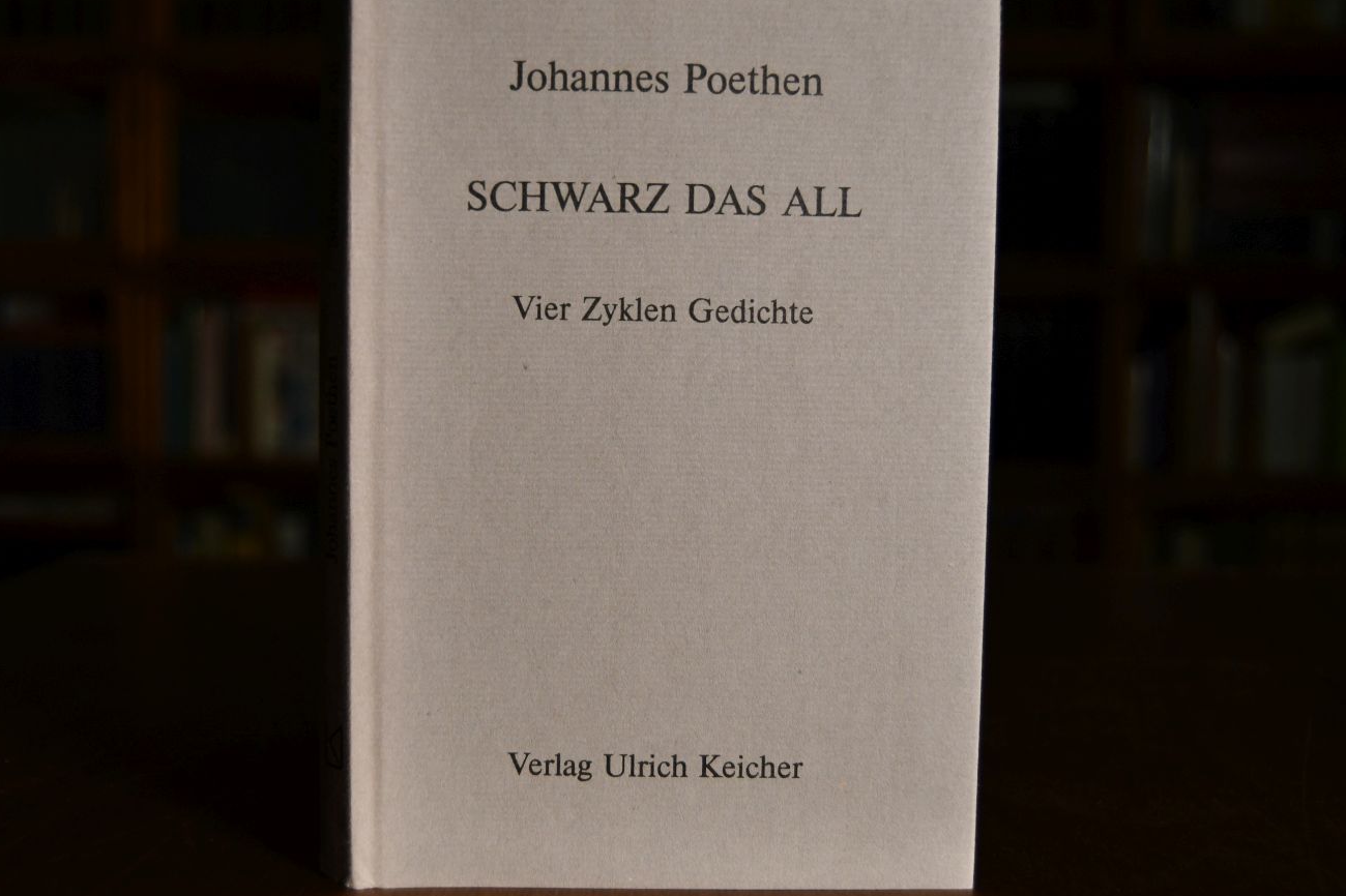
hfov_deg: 46.4
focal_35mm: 42
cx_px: 632
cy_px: 426
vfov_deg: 31.9
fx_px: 1570
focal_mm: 26
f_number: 4
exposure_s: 1/125
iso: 1250
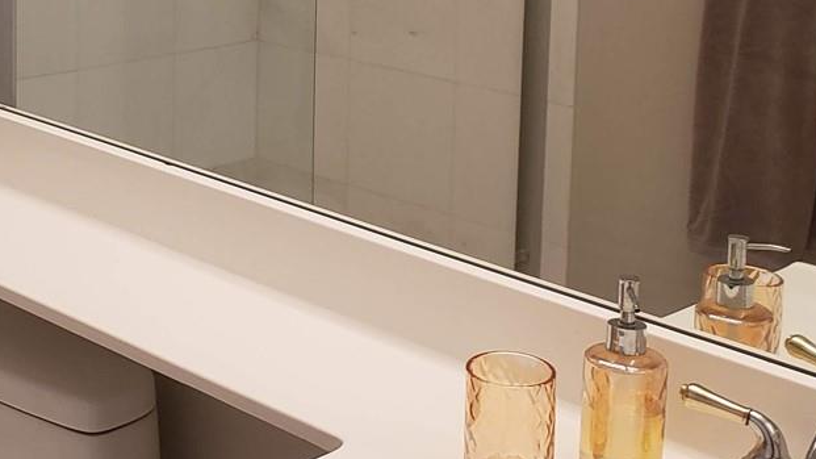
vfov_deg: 16.2
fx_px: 1579
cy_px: -11
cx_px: 78
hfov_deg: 27.9
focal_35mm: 73
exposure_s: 1/60
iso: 125
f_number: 2.4
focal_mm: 4.3
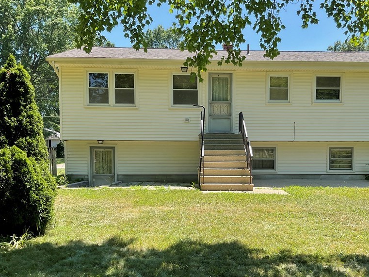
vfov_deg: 36.5
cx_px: 221
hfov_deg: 47.6
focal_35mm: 39
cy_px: 183
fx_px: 416
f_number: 1.8
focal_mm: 3
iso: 16
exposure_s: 1/574
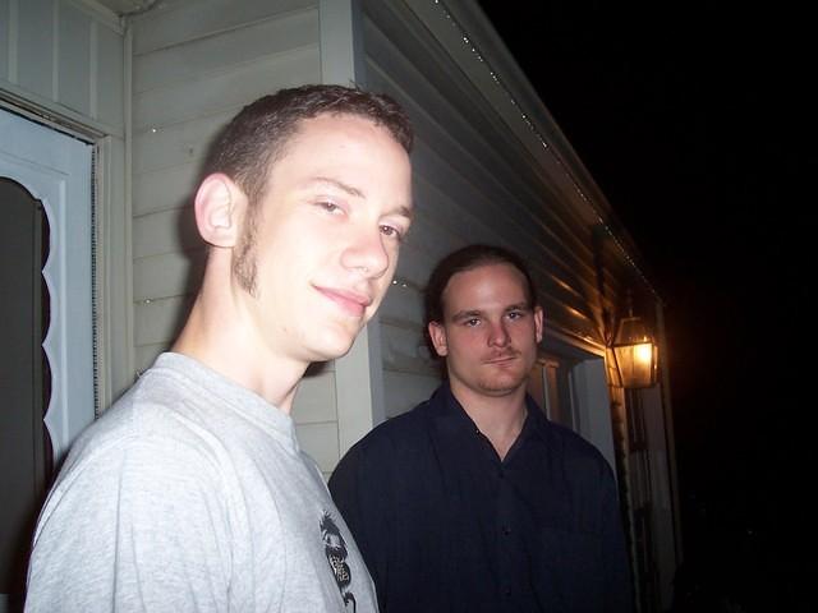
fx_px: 874
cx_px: 409
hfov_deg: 50.1
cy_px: 306
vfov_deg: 38.7
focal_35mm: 37
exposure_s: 1/60
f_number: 2.8
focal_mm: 5.6
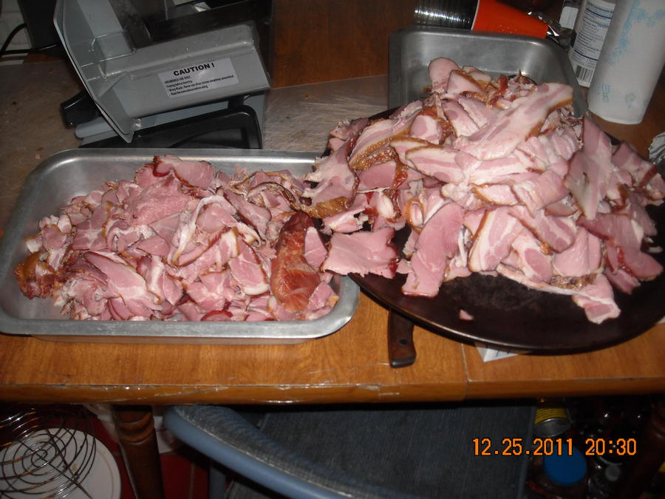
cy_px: 250
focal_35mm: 35
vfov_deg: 40.7
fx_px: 672
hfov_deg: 52.6
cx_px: 332
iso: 200
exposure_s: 1/60
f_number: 2.8
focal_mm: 5.7
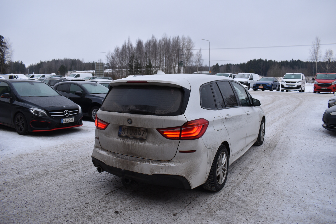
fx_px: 252
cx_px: 168
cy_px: 112
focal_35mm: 27
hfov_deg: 67.4
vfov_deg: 47.9
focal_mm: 18
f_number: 6.7
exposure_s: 1/250
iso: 200
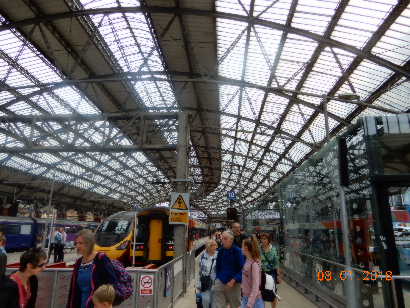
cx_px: 205
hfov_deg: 71.6
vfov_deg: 56.8
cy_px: 154
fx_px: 284
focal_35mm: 24
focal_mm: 4.3
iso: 80
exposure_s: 1/320
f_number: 3.4
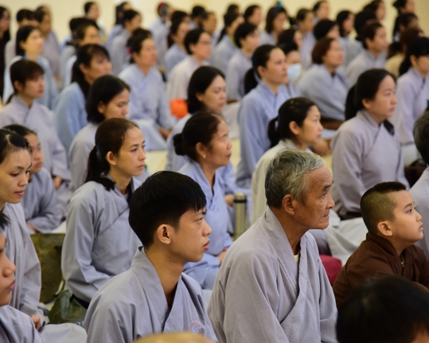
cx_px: 221
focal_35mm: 136
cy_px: 171
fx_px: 1726
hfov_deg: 14.2
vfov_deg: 11.3
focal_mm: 120
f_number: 4.5
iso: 1000
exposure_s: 1/30
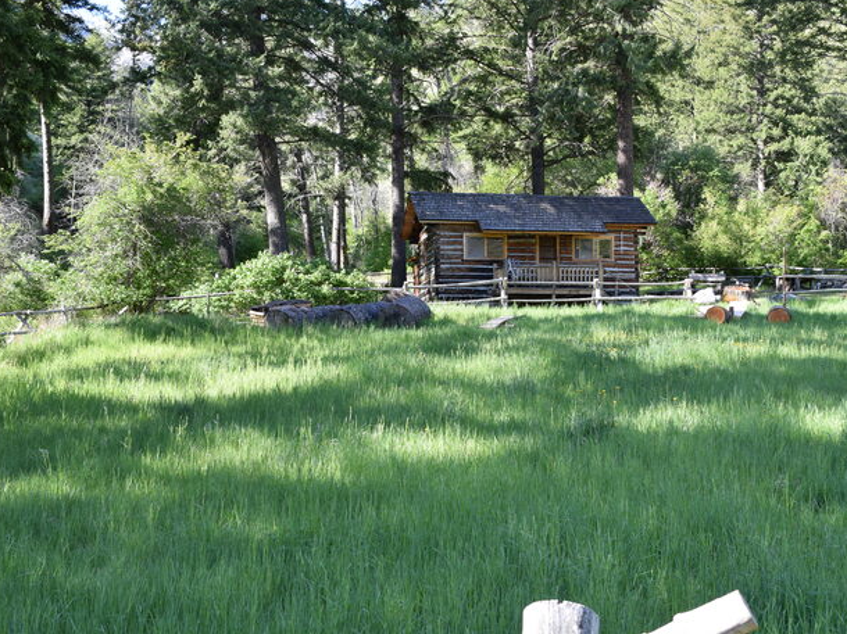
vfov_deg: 24.9
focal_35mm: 59
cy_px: 338
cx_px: 494
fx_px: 1434
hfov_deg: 32.8
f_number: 7.1
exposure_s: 1/200
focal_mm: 31
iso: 400
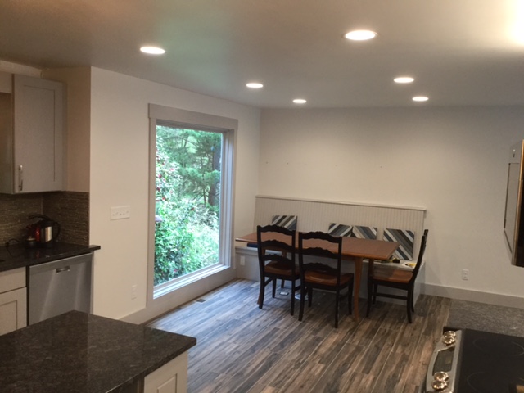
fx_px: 469
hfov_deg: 58.4
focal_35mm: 31
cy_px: 196
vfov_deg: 45.4
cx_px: 262
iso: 100
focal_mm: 3.3
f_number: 2.4
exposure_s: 1/30
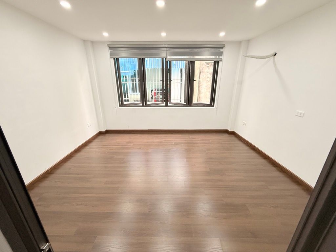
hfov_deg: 102.1
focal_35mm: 14
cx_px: 168
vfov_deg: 85.7
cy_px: 126
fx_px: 136
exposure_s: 1/100
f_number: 2.2
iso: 160
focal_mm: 2.22
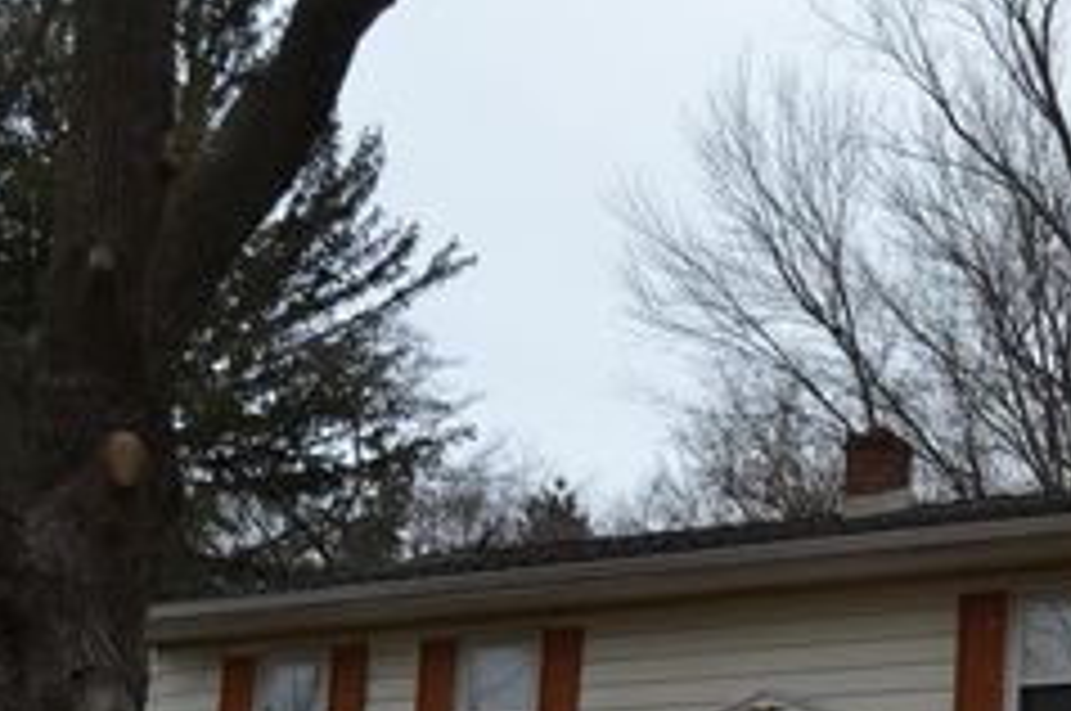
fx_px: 2436
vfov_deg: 16.2
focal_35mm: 82
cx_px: 963
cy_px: 731
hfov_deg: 24.1
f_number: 5.6
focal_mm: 26
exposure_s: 1/125
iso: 125
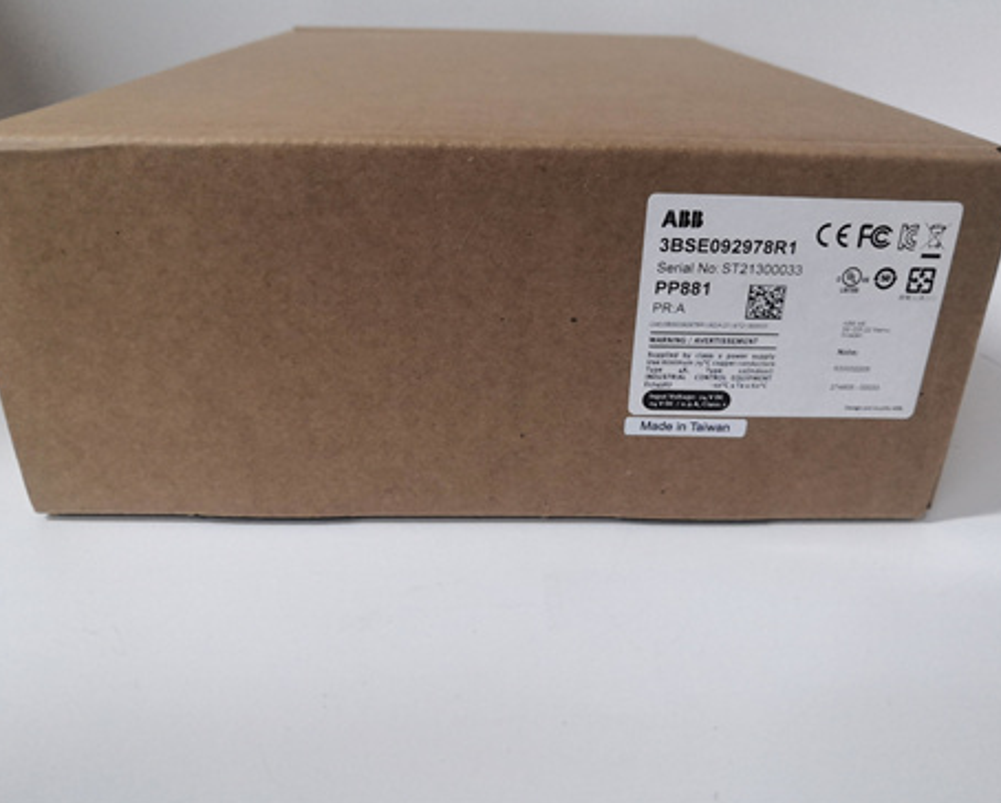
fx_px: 860
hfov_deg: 60.4
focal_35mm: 29
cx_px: 525
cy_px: 396
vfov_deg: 50.0
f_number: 1.8
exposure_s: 1/50
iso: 320
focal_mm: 3.95
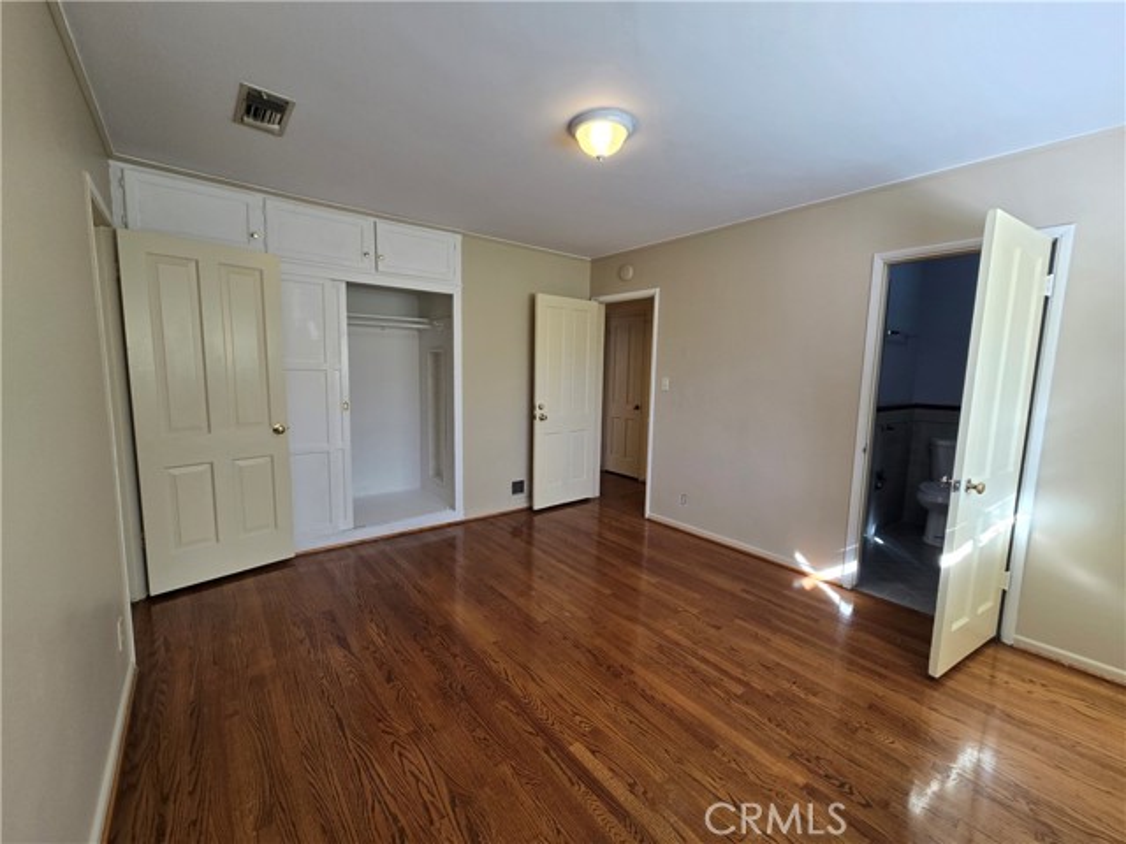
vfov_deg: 89.9
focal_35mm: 13
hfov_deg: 106.2
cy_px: 422
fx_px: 423
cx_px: 563
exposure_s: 1/60
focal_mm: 2.2
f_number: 2.2
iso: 64
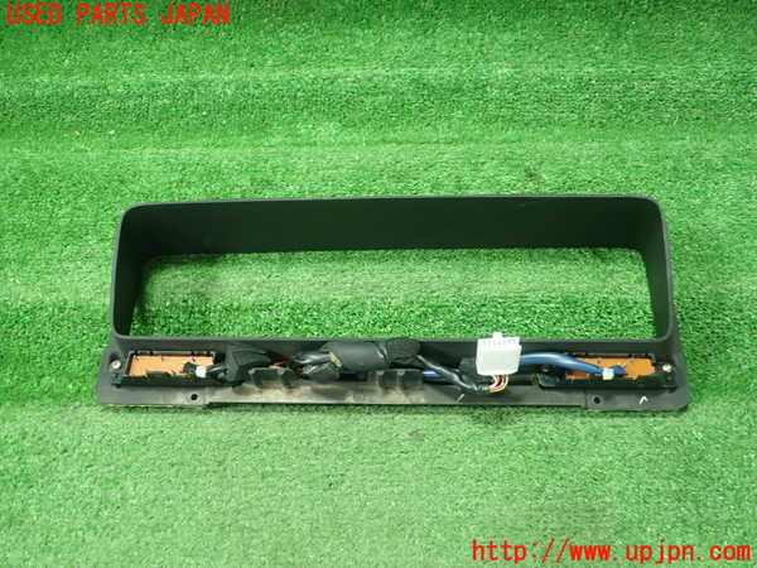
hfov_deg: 60.0
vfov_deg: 46.8
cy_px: 284
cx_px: 378
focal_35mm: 30
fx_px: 656
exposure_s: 1/125
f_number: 2.3
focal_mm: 5.5
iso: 640
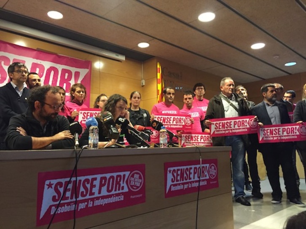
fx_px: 256
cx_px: 153
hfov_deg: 61.7
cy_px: 114
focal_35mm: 29
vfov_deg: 48.2
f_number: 2.2
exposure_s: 1/25
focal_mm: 4.15
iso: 250
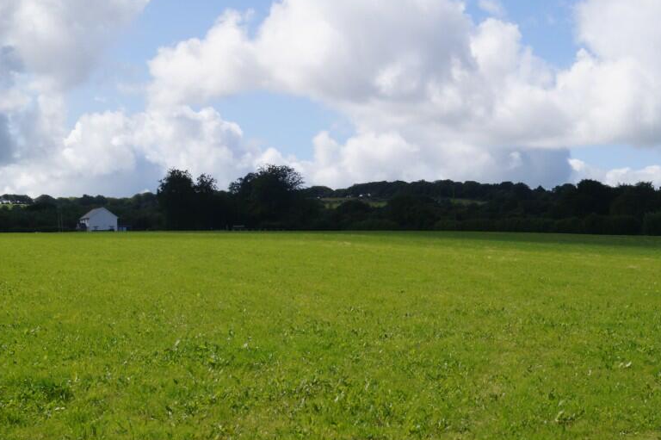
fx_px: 1101
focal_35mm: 60
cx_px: 420
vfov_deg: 22.5
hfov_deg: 33.2
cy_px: 273
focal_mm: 30
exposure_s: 1/100
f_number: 14
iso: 100
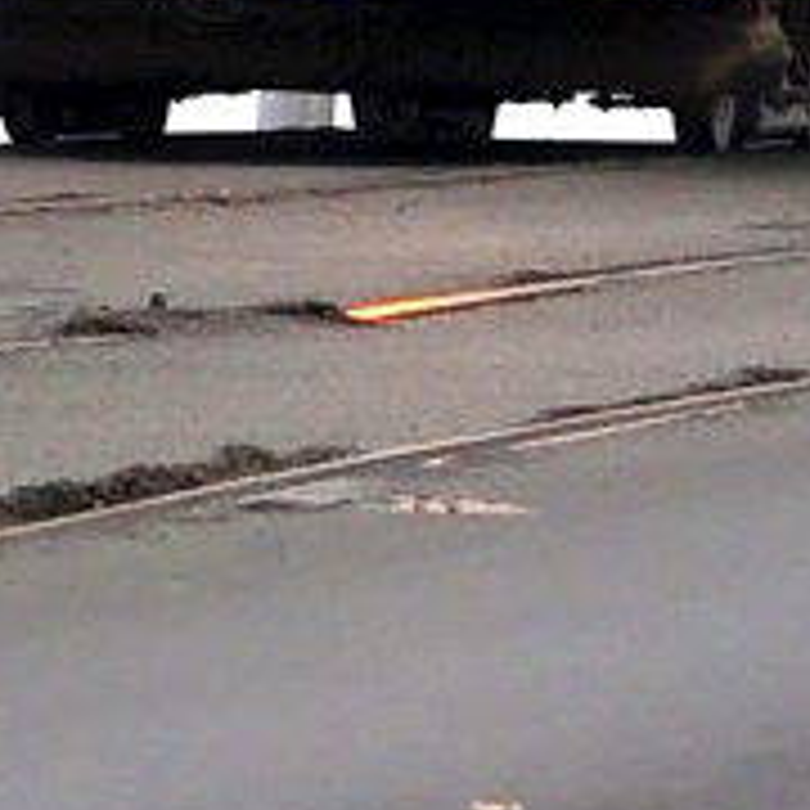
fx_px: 20676
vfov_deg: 2.2
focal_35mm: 781
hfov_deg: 2.2
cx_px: 531
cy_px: -898
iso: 200
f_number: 5.6
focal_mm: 92
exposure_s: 1/250
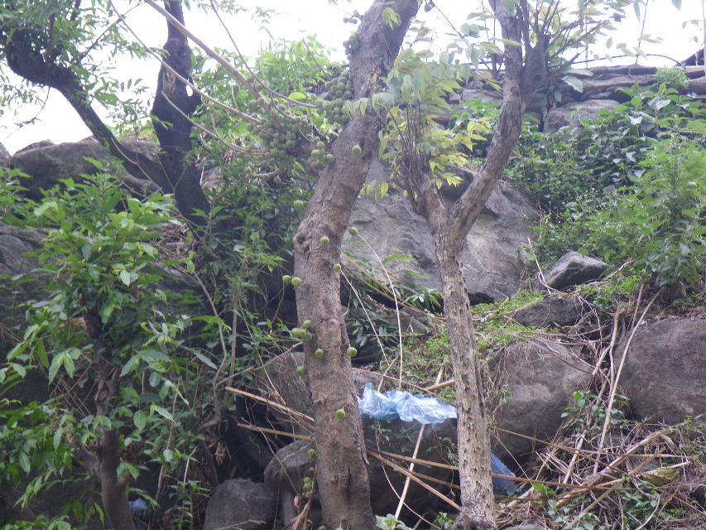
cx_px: 353
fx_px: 1265
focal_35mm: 62
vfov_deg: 23.7
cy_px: 265
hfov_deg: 31.2
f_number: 4.6
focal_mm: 11.1
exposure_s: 1/80
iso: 160
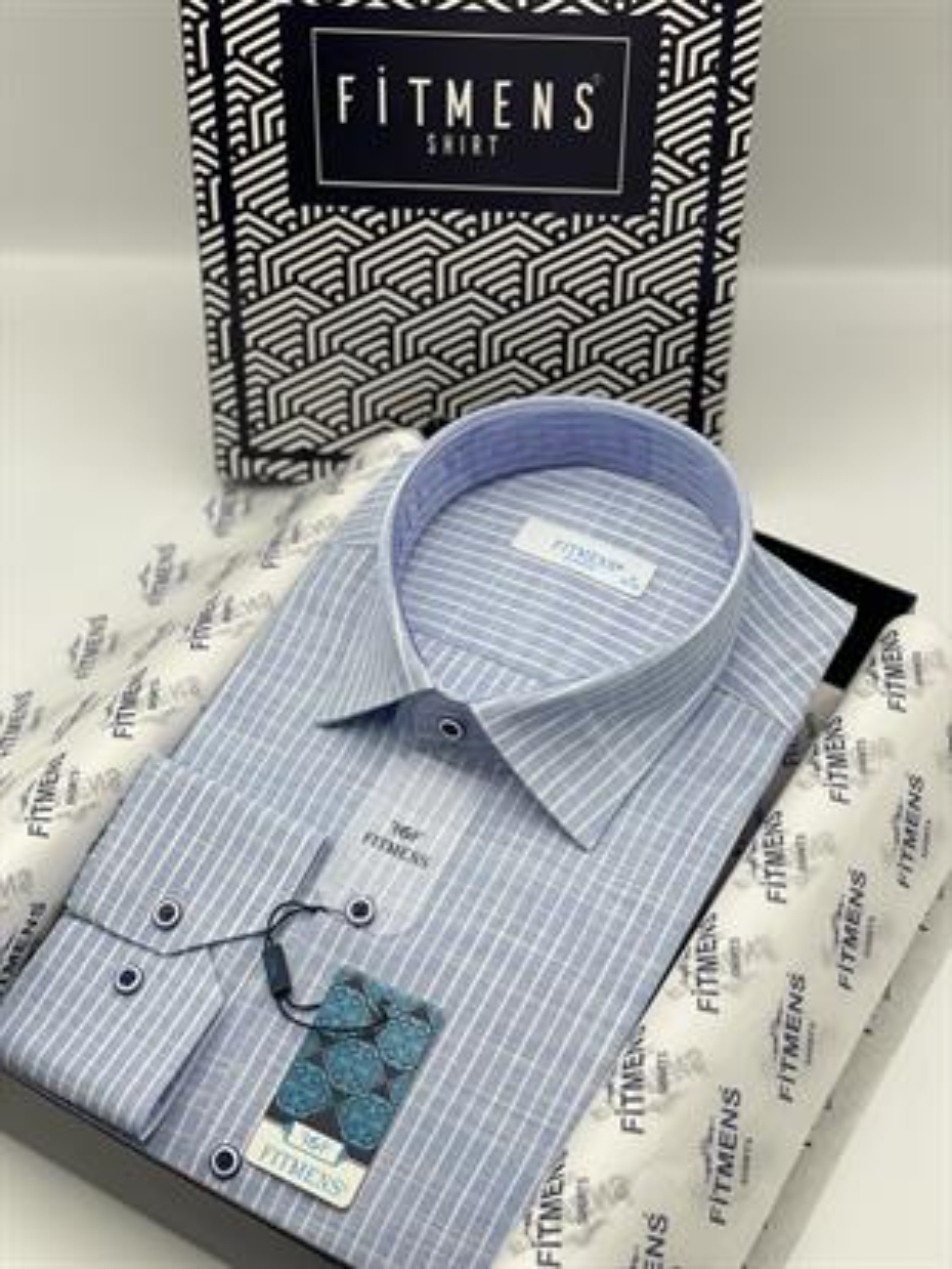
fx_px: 1906
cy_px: 634
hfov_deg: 28.0
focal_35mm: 52
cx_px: 476
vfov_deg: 36.8
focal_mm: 6
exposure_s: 1/201
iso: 25
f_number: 2
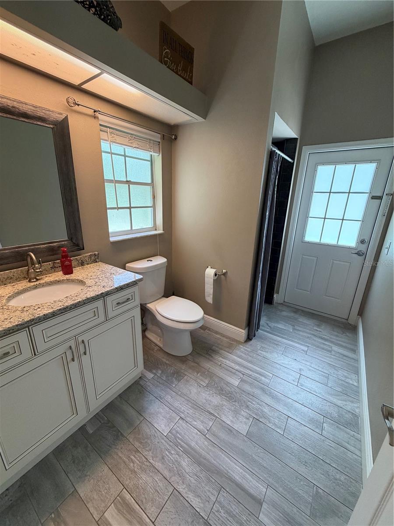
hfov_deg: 85.7
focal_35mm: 14
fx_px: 212
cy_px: 263
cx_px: 197
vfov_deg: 102.1
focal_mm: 2.22
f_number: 2.2
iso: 250
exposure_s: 1/120
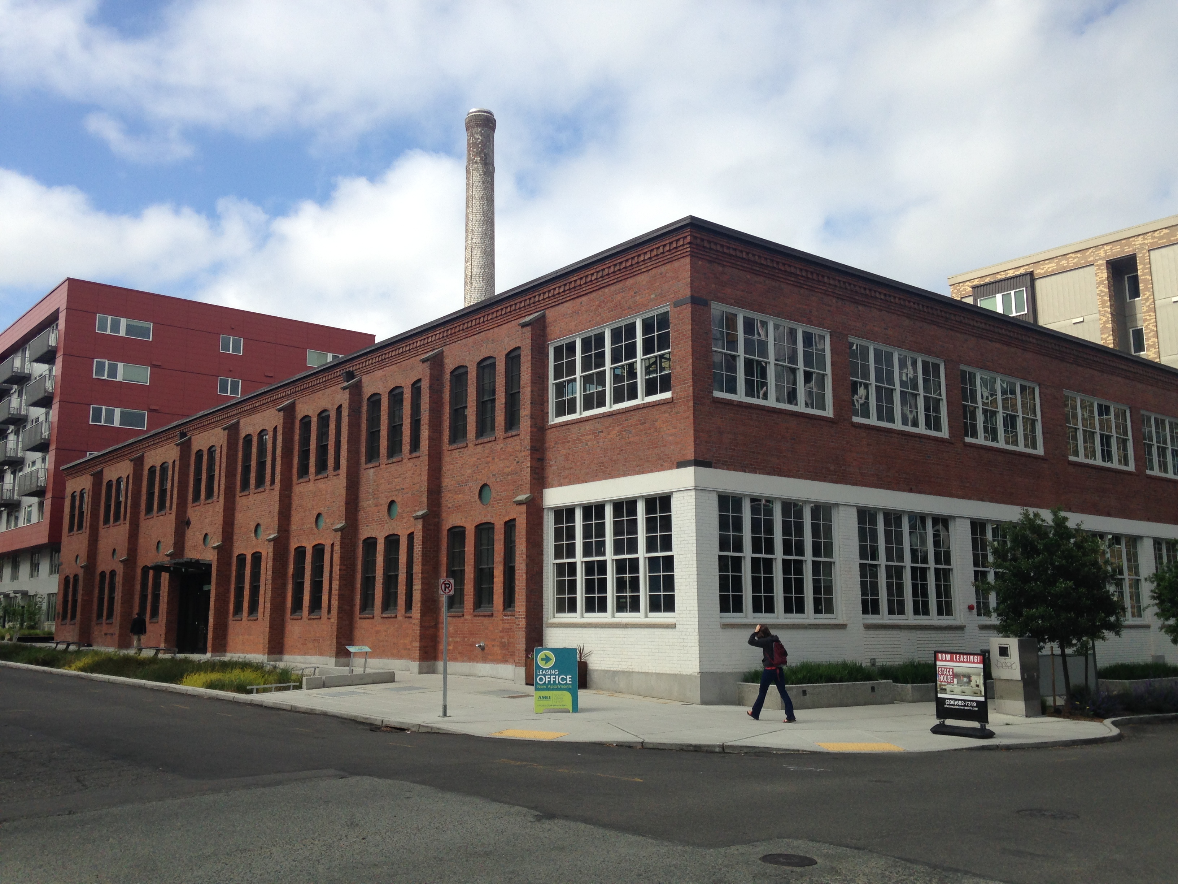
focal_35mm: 33
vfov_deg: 42.9
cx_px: 589
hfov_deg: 55.4
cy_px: 442
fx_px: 1123
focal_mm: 4.12
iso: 50
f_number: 2.4
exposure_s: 1/1355
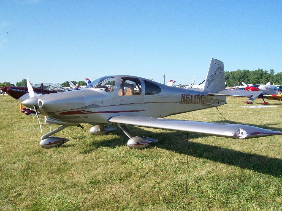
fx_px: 293
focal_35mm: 36
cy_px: 106
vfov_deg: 39.7
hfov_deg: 51.4
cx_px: 141
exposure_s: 1/320
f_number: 4.8
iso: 64
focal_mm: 6
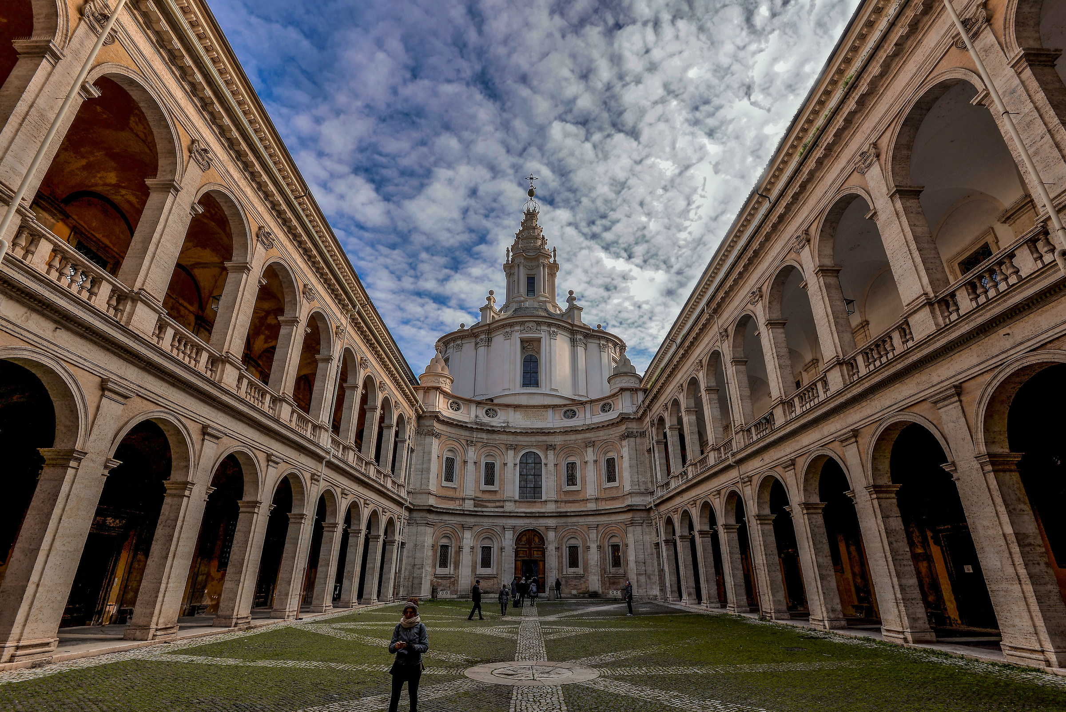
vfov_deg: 73.8
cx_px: 533
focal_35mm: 16
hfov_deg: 96.7
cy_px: 356
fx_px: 474
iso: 100
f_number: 9
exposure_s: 1/80
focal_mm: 16
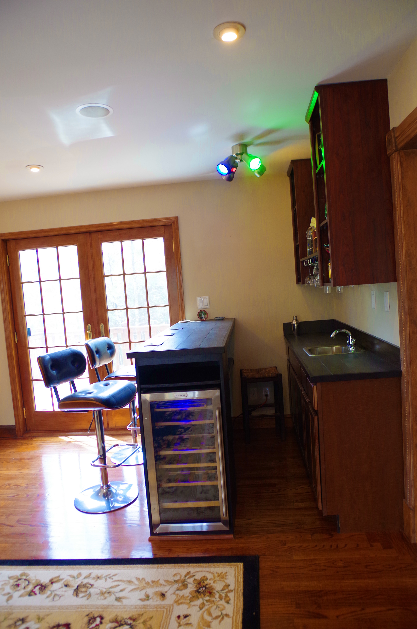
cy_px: 314
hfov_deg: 52.9
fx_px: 419
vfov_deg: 73.9
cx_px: 208
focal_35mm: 24
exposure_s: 1/40
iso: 800
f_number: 4
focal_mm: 16
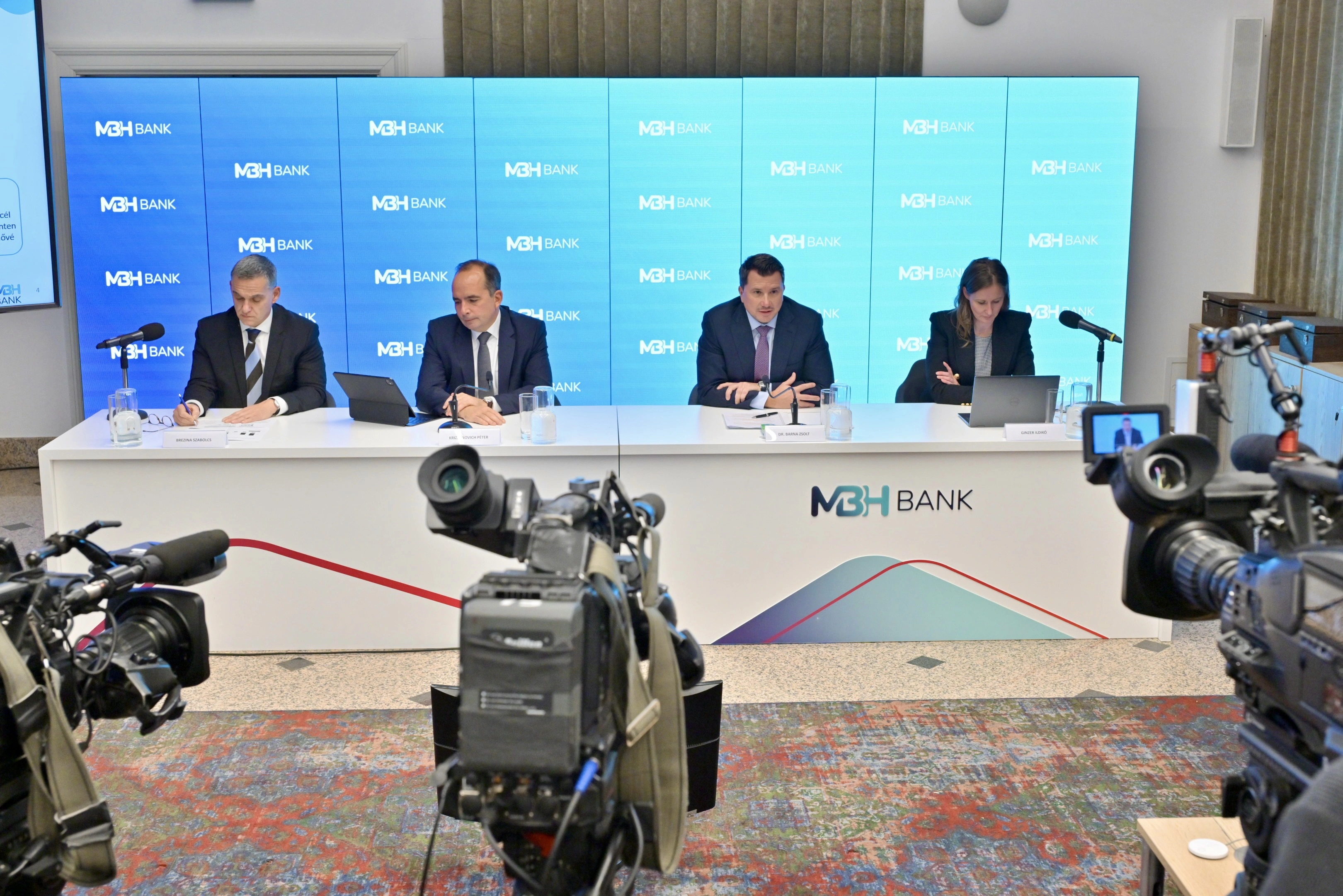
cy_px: 448
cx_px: 672
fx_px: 1567
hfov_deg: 46.4
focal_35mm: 42
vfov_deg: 31.9
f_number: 6.3
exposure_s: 1/160
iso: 1600
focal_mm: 42
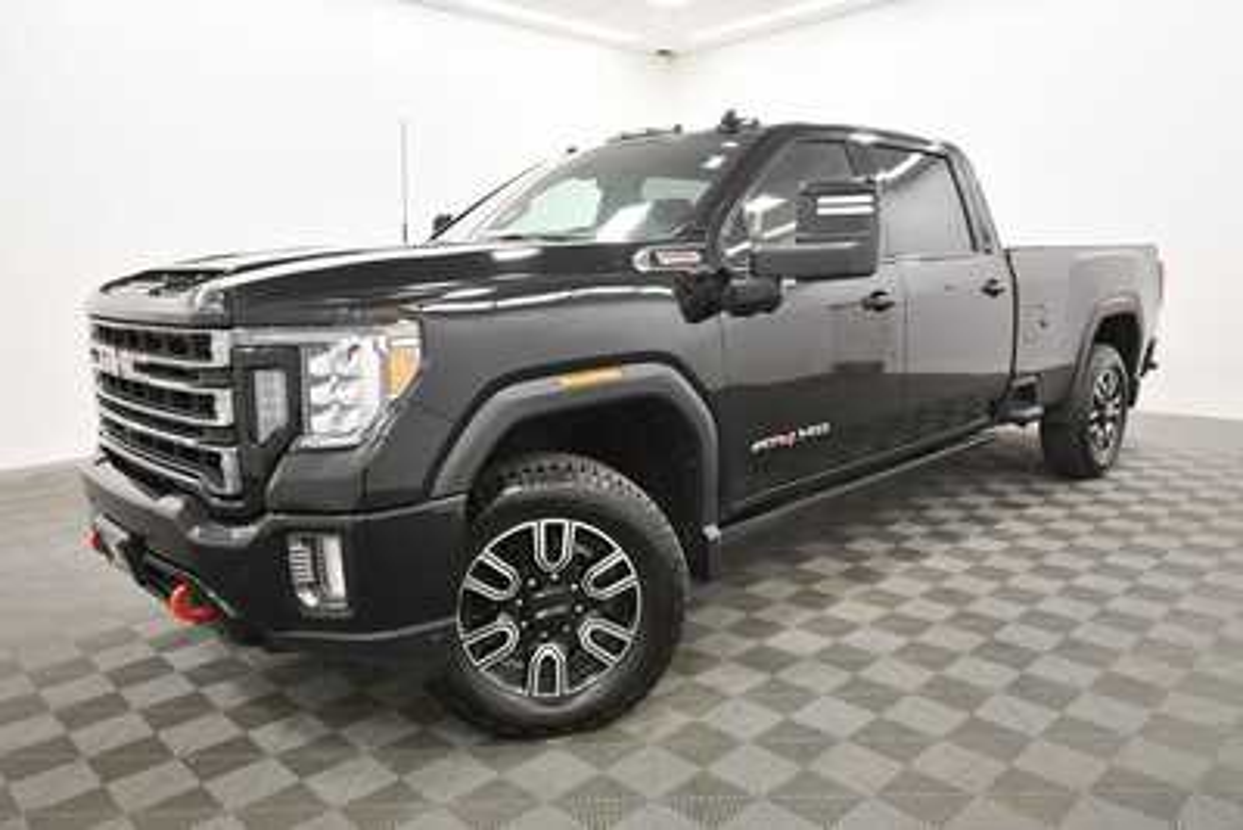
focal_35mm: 25
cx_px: 622
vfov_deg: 51.3
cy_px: 415
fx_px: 863
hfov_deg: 71.5
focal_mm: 17
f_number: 5.3
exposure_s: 1/125
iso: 1600
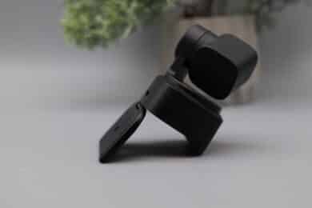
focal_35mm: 60
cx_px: 156
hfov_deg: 33.4
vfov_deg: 22.6
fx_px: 520
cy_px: 104
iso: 160
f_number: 5.6
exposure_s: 1/60
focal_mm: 60
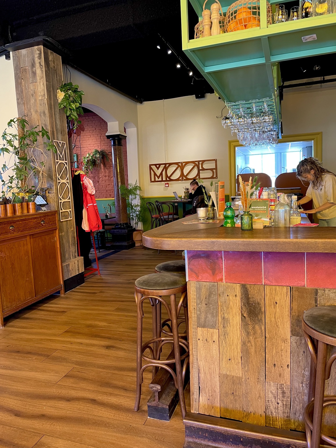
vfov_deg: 67.3
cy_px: 224
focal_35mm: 26
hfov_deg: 53.1
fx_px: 336
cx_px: 168
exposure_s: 1/51
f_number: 1.6
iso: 125
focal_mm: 4.2
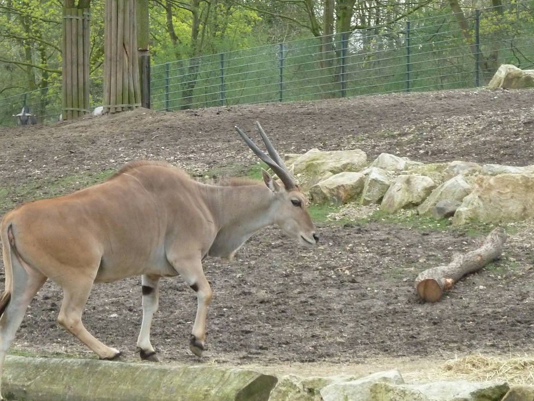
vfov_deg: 8.1
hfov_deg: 10.8
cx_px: 208
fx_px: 2823
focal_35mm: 183
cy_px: 211
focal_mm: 19.5
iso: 400
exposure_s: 1/200
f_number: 4.4
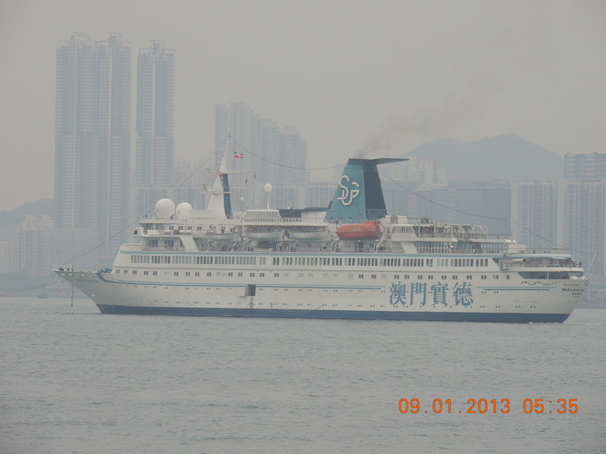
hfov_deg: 7.2
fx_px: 4814
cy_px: 227
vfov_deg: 5.4
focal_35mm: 275
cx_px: 303
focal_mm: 49
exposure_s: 1/200
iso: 140
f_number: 4.7
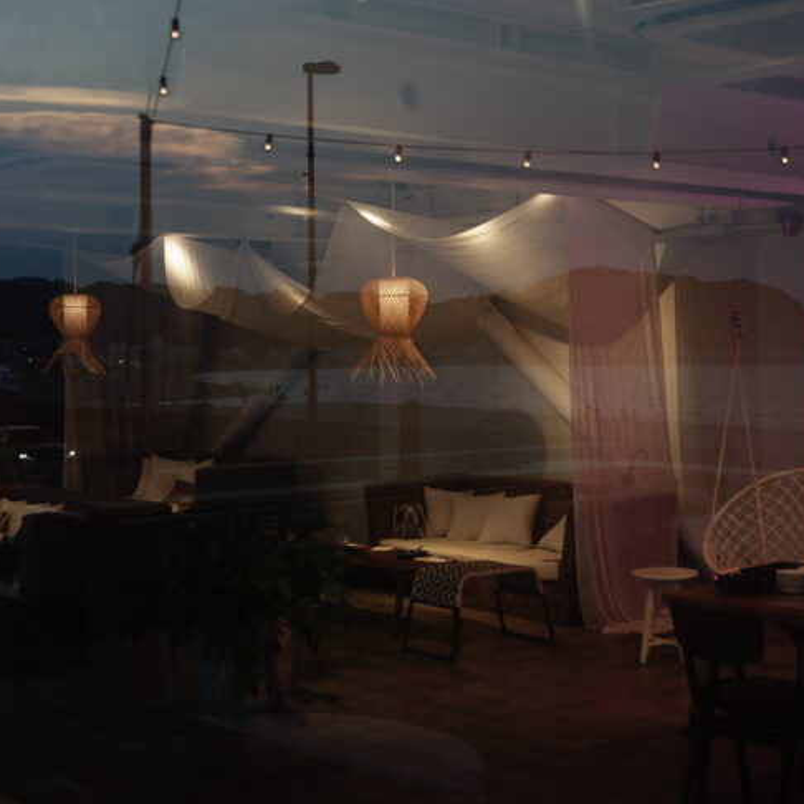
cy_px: 348
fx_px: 1445
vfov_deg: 31.0
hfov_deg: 30.7
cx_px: 586
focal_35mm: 55
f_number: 2.8
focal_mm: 35
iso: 100
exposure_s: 1/200
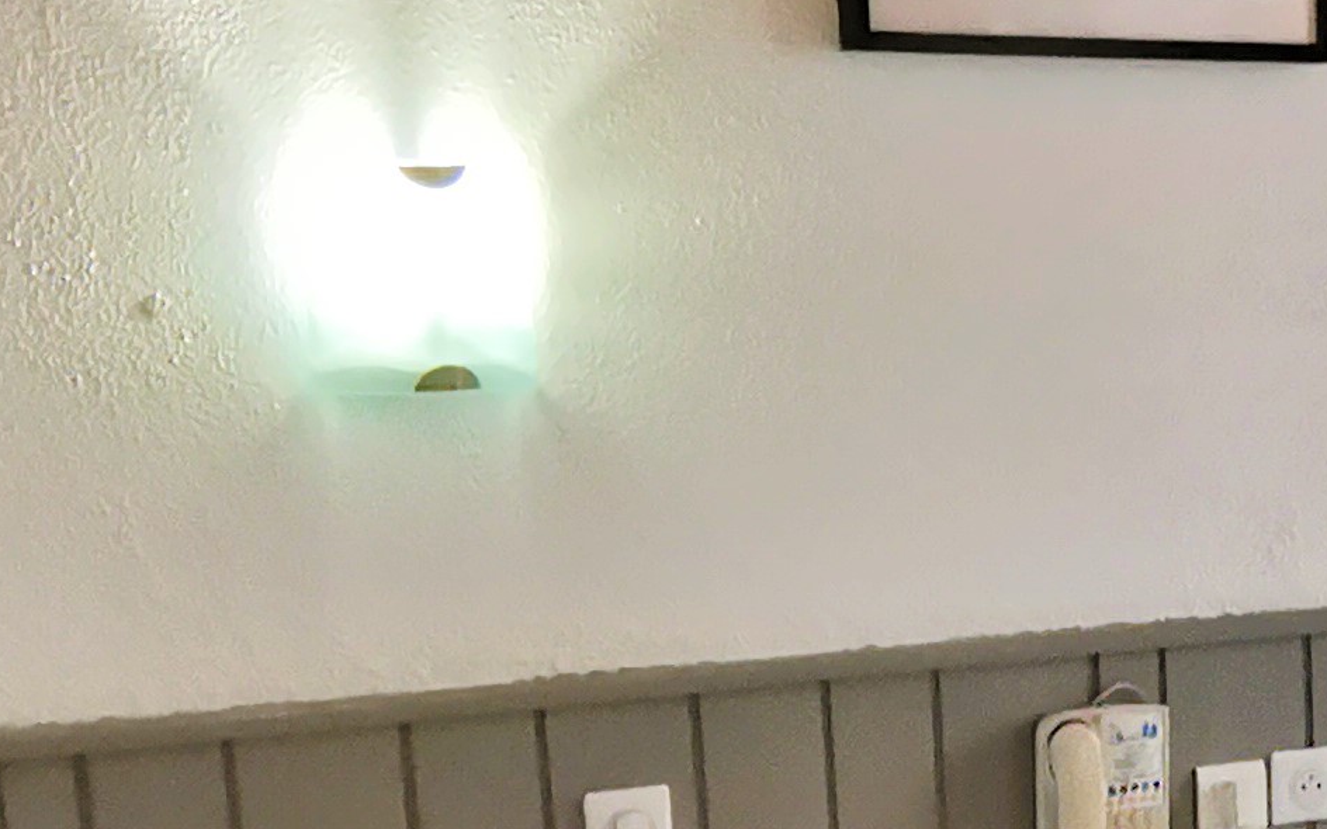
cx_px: 1718
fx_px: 3183
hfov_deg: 21.4
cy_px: 896
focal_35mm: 88
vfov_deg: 14.5
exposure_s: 1/50
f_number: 2.2
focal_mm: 2.23
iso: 250
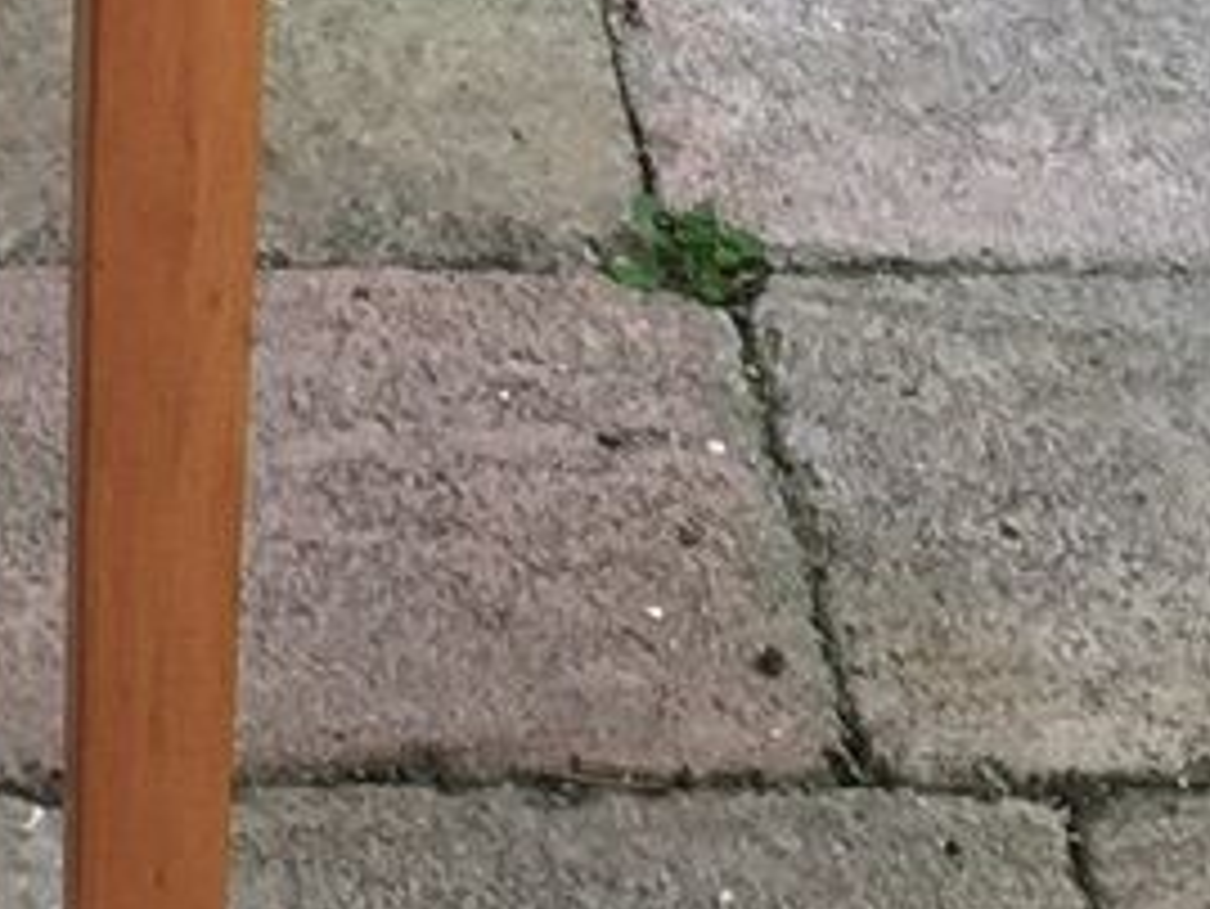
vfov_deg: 6.4
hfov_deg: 8.9
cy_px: -1300
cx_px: -67
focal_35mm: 221
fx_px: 7728
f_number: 2.2
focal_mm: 4.15
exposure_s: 1/50
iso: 25
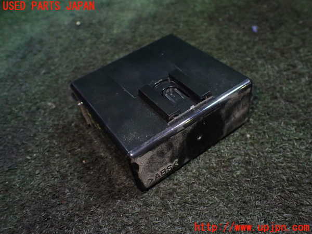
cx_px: 156
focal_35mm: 30
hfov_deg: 60.0
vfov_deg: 46.8
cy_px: 117
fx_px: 270
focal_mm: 5.4
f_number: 2.3
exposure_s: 1/125
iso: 800
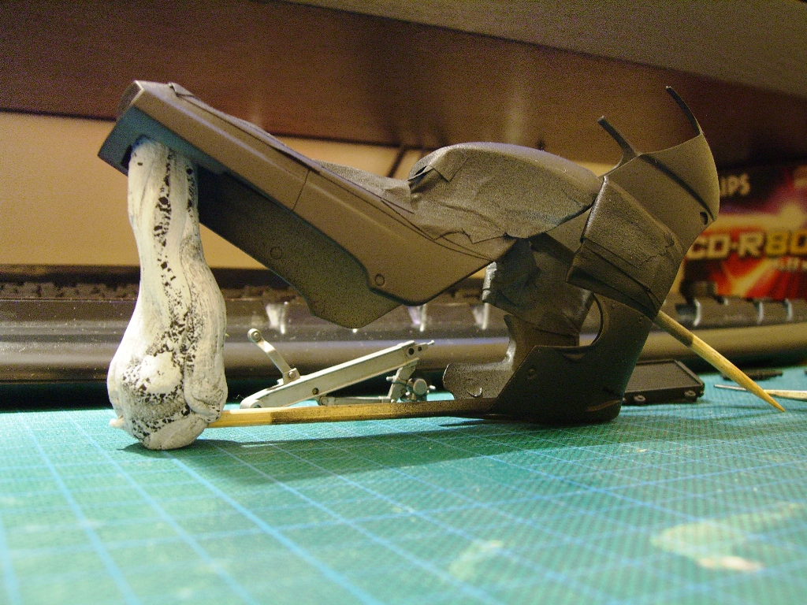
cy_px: 302
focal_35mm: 38
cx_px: 404
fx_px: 886
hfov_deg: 49.0
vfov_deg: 37.7
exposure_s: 60
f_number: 8
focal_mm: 7.9
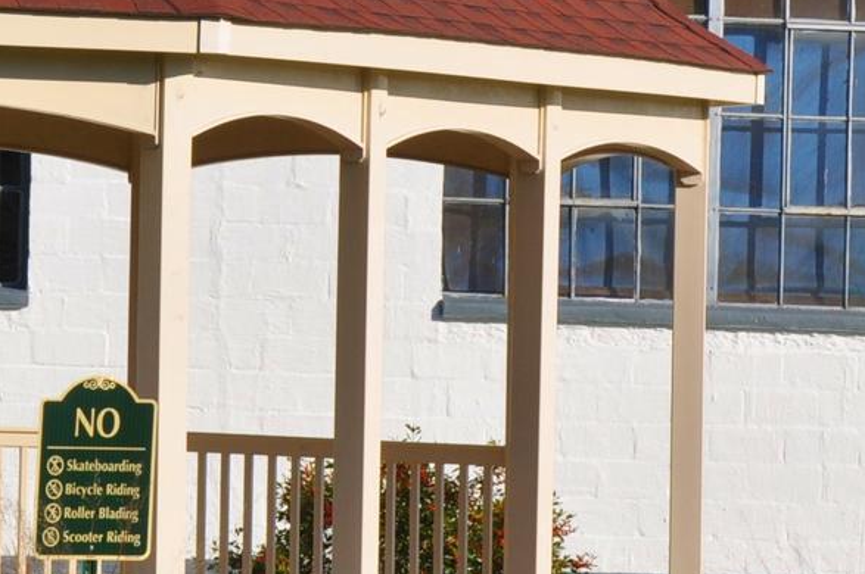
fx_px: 6528
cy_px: 75
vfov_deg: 5.0
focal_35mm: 272
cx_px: -27
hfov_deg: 7.5
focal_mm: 52
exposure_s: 1/400
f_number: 10
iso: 200
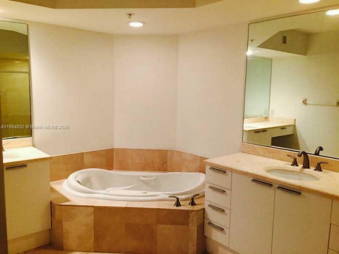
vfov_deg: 48.2
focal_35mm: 29
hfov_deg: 61.7
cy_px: 127
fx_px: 284
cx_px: 170
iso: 125
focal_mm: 4.15
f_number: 2.2
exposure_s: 1/30
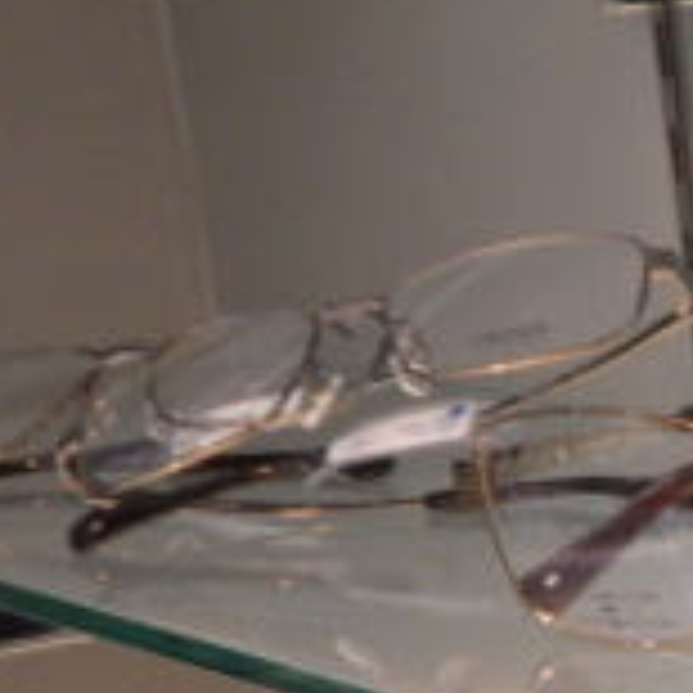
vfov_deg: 8.6
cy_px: 842
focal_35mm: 200
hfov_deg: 8.2
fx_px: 4530
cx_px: 1575
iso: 400
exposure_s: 1/80
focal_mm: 8.9
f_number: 4
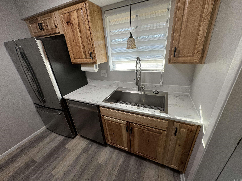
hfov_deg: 102.1
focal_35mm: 14
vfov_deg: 85.7
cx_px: 121
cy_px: 90
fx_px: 98
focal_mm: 2.22
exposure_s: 1/120
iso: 80
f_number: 2.2
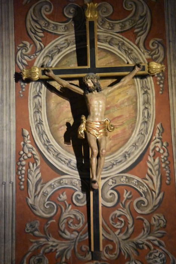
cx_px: 88
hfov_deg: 11.4
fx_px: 879
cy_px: 132
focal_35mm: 120
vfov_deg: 17.1
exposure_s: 1/50
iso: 12800
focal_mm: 80
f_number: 4.5
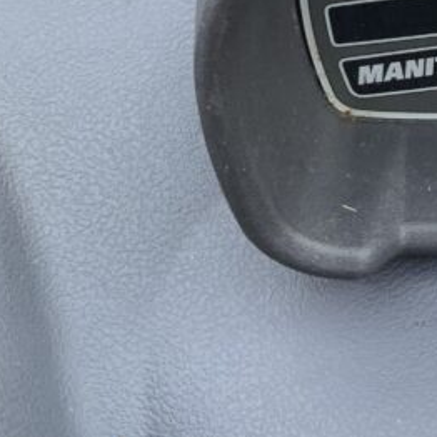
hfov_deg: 15.0
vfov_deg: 16.6
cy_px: -98
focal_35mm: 100
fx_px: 1428
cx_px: 806
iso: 50
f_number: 1.8
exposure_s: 1/122
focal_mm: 3
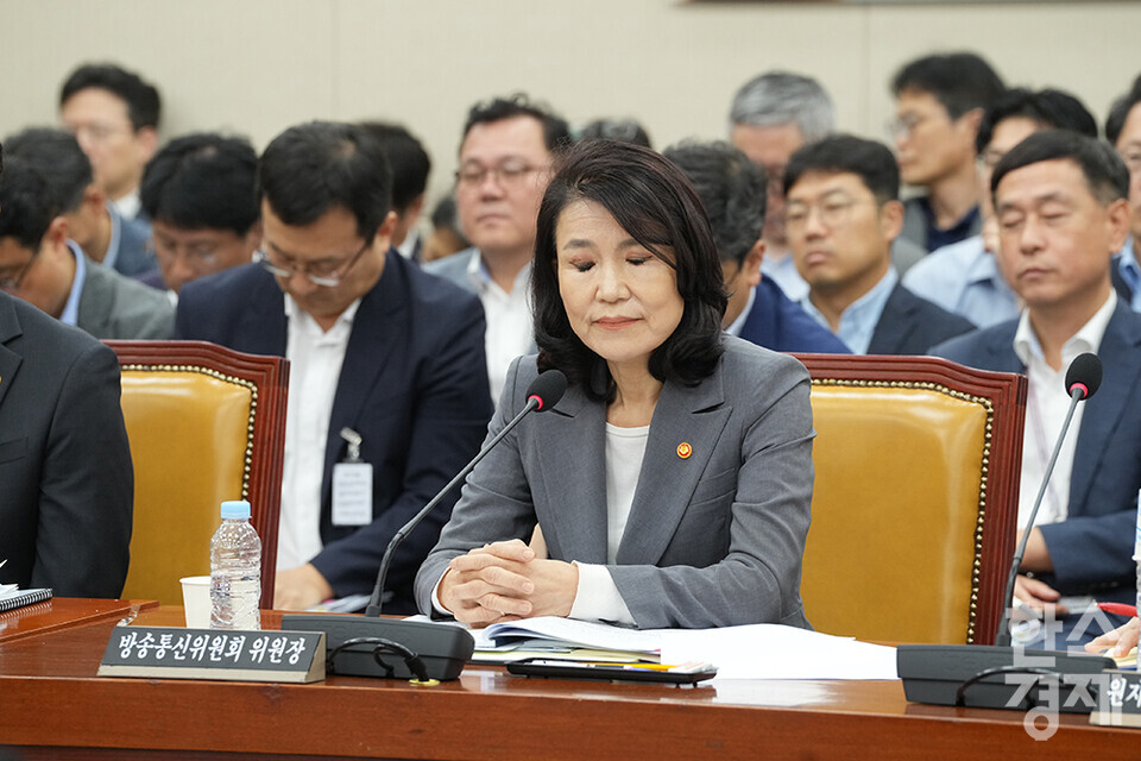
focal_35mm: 200
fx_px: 6338
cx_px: 570
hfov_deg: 10.3
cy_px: 380
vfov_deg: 6.9
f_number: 6.3
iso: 2500
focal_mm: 200
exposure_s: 1/125
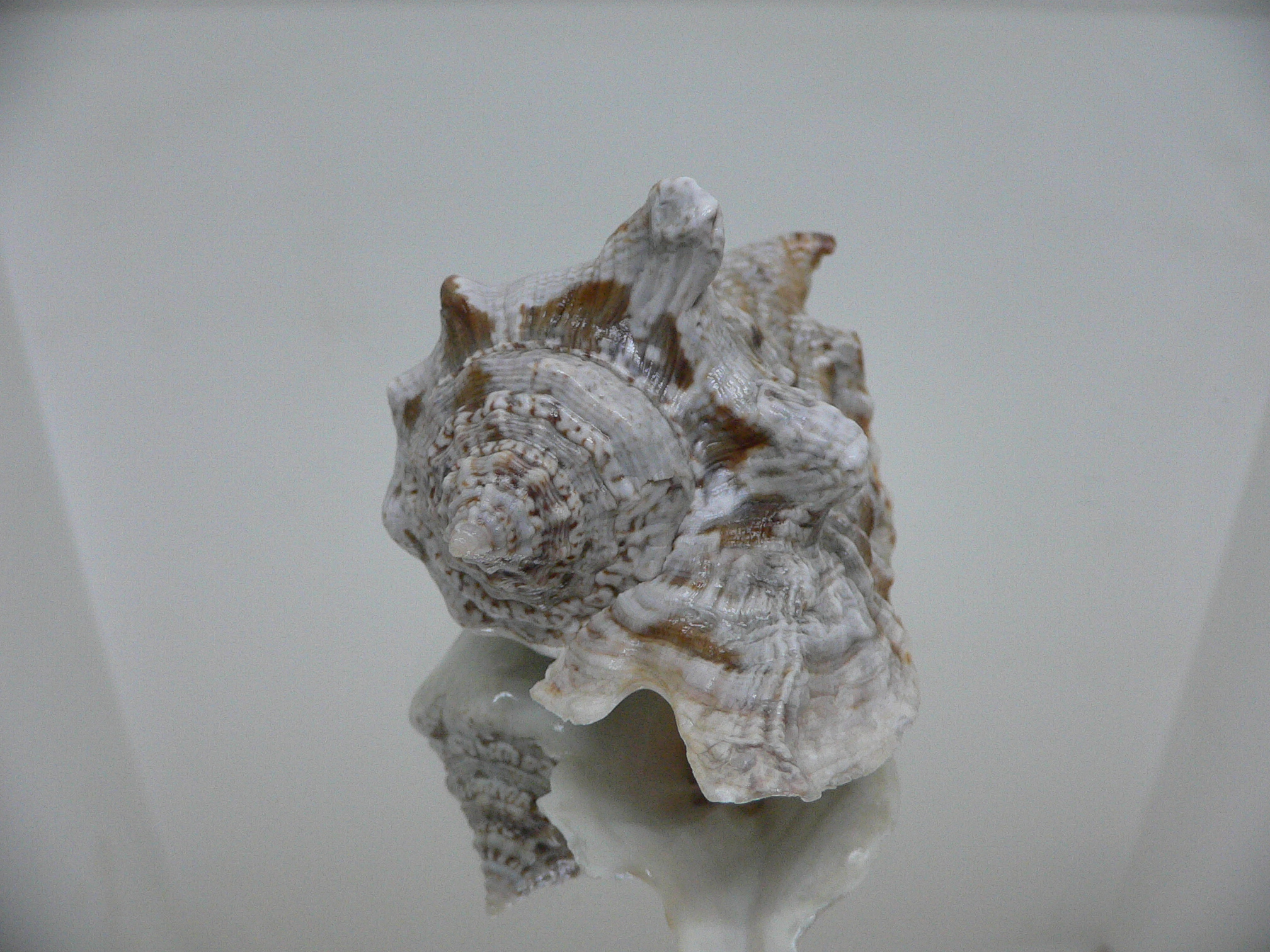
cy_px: 476
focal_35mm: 35
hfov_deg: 52.6
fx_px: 1284
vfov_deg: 40.7
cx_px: 635
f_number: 2.8
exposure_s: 1/60
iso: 200
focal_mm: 4.6
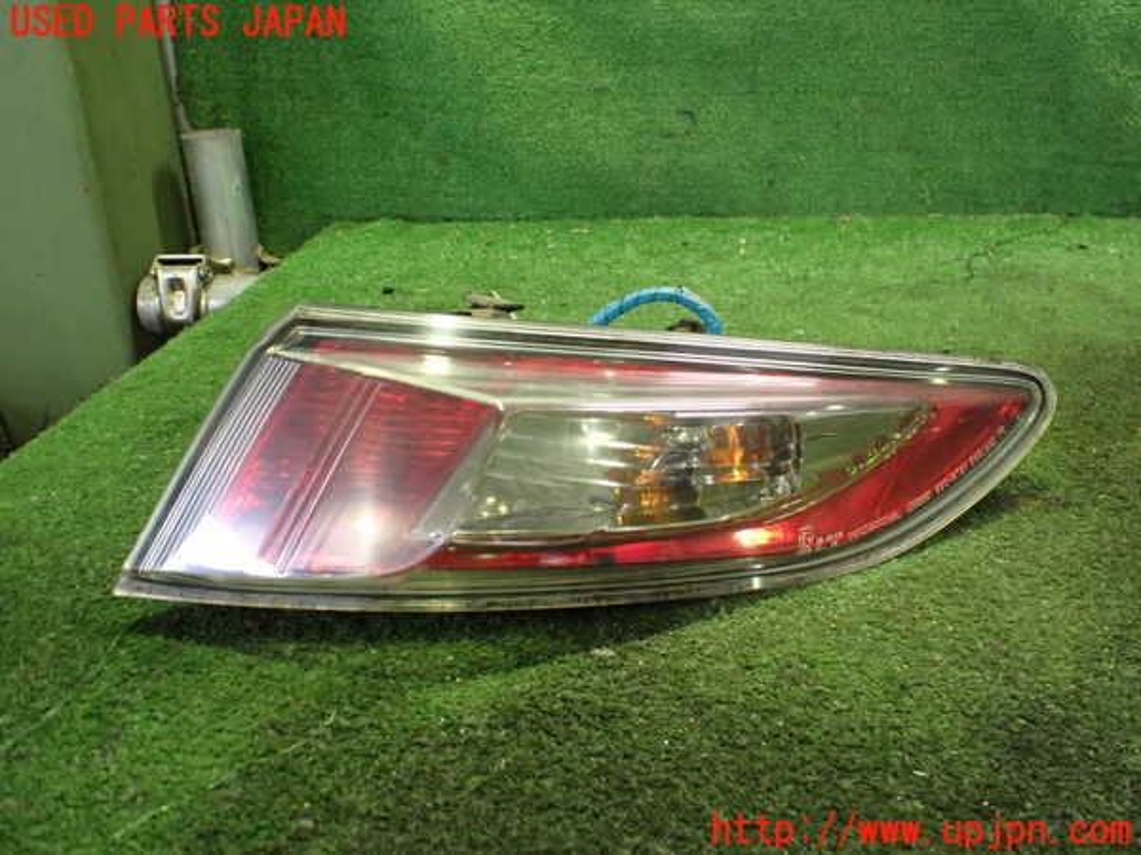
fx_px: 989
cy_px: 428
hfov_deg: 60.0
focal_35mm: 30
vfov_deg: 46.8
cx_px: 570
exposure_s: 1/30
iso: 800
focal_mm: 5.4
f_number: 2.3
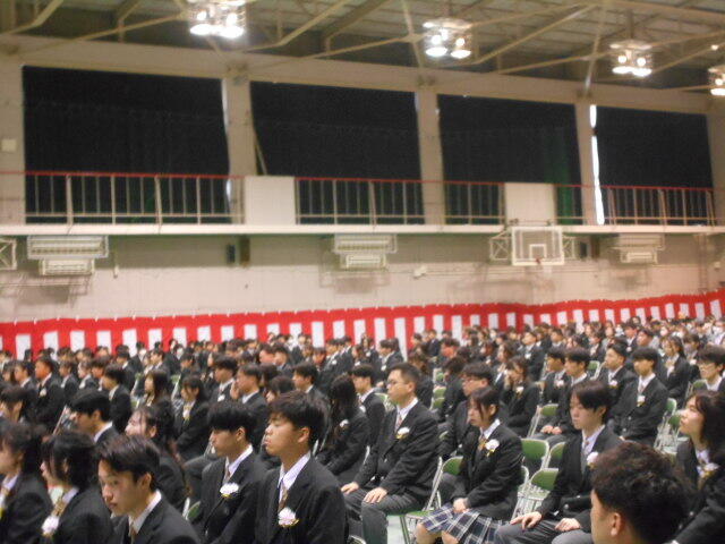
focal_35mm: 58
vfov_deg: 25.2
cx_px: 362
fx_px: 1215
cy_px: 272
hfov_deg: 33.2
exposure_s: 1/10
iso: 800
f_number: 4.9
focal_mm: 10
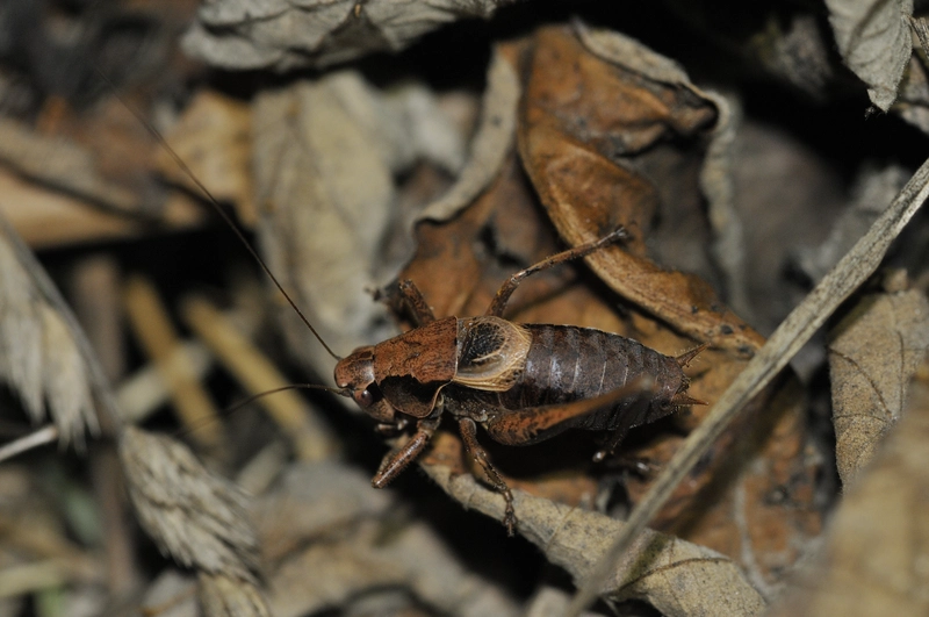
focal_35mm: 158
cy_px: 308
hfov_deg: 13.1
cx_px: 464
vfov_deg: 8.7
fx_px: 4059
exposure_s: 1/60
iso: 640
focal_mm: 105
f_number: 9
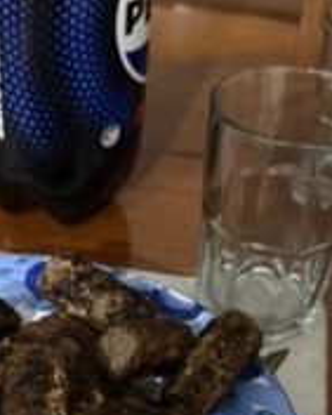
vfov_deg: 28.1
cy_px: 394
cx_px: 42
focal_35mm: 64
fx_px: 785
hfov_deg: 23.3
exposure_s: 1/25
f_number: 1.78
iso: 1000
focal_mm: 6.76
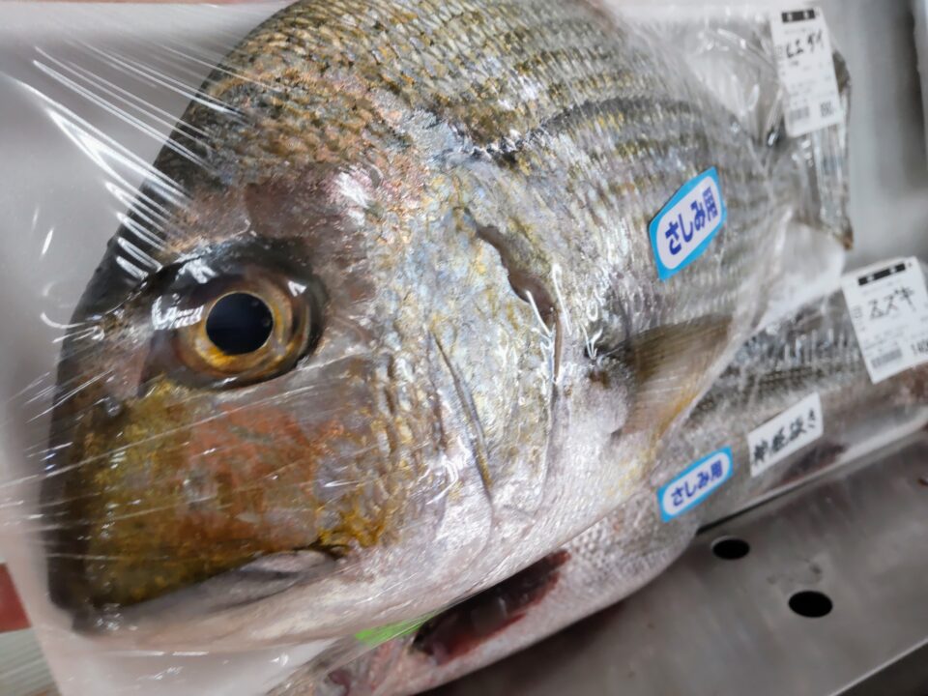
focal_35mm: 24
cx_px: 464
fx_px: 643
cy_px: 348
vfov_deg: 56.8
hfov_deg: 71.6
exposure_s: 1/60
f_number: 2
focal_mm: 3.43
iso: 133
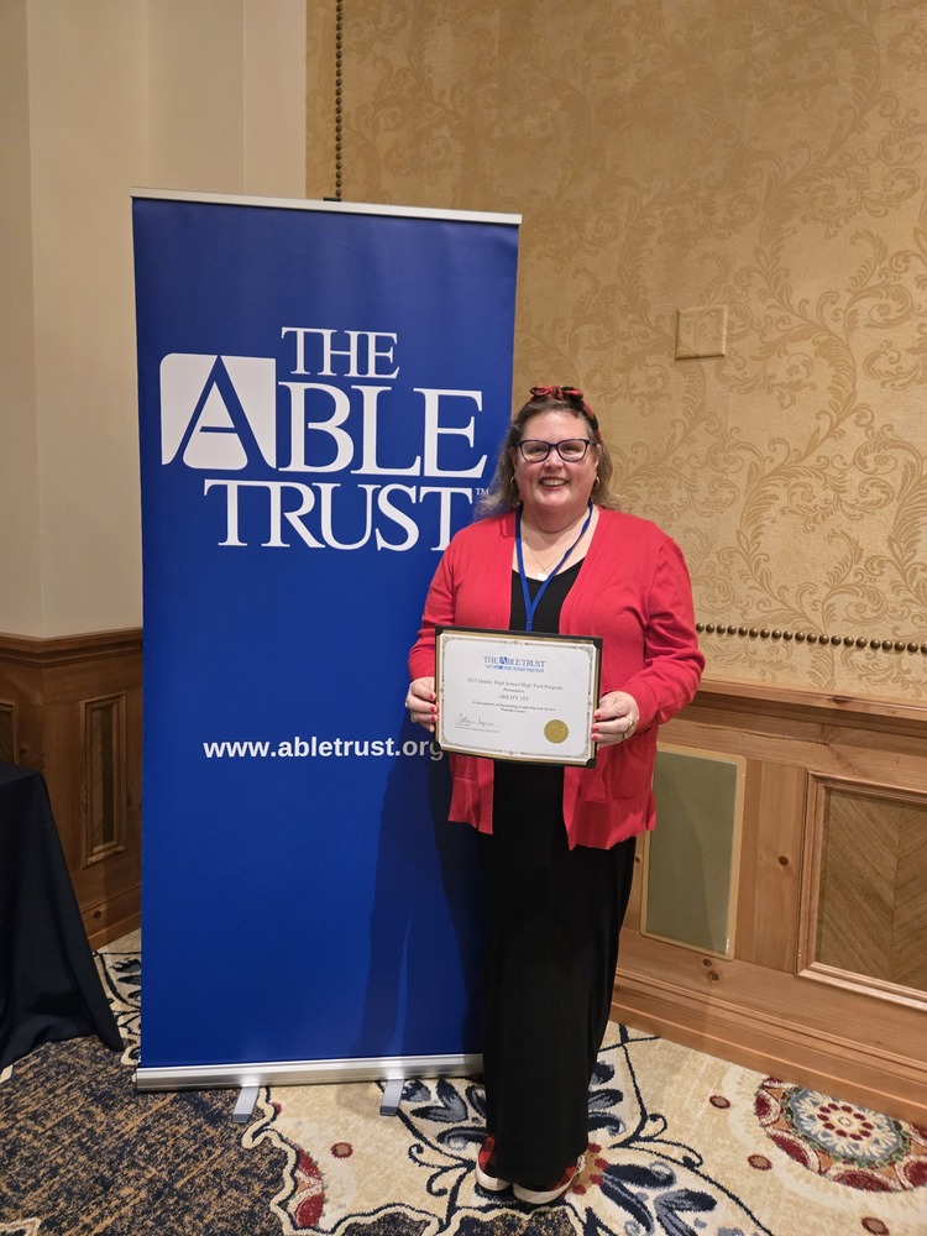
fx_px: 821
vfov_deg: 73.9
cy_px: 618
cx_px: 464
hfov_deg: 58.9
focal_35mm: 23
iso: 1000
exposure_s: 1/60
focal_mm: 5.4
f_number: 1.8
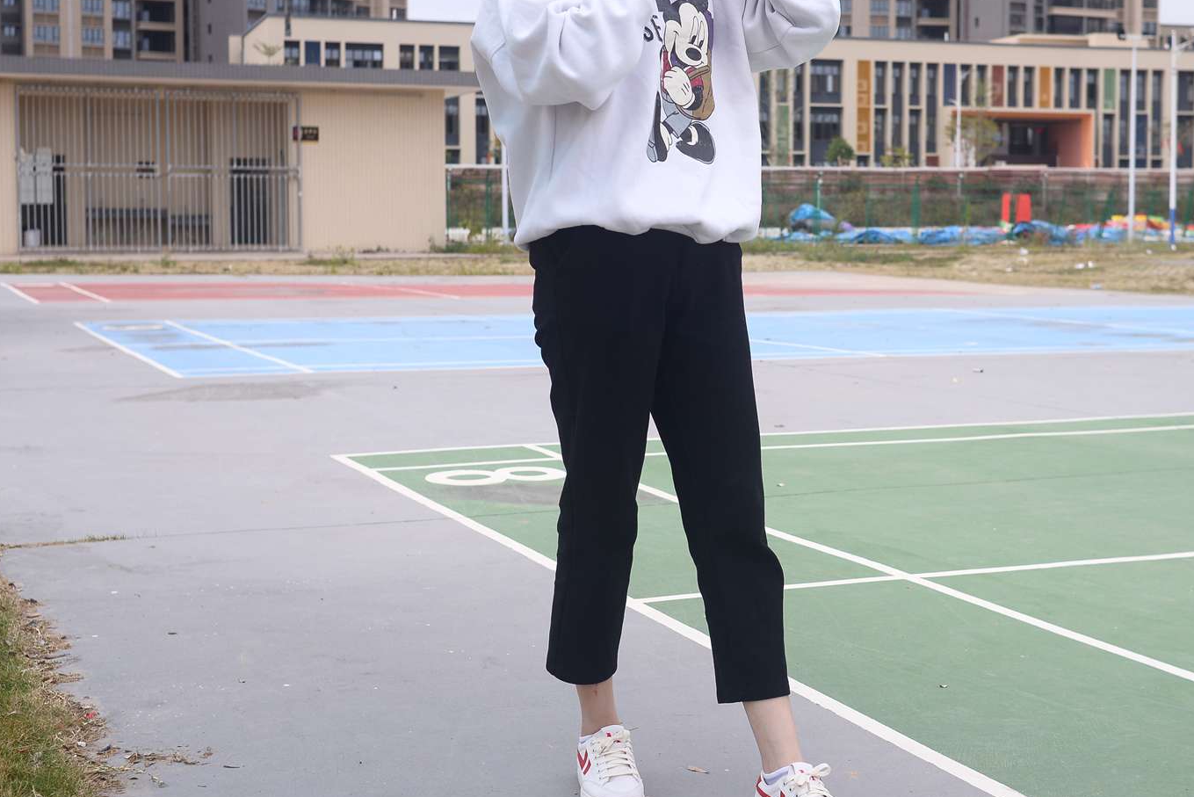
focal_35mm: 54
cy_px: 328
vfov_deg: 25.0
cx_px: 746
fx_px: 1791
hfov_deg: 36.6
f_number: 5.6
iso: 125
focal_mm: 35
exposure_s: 1/500
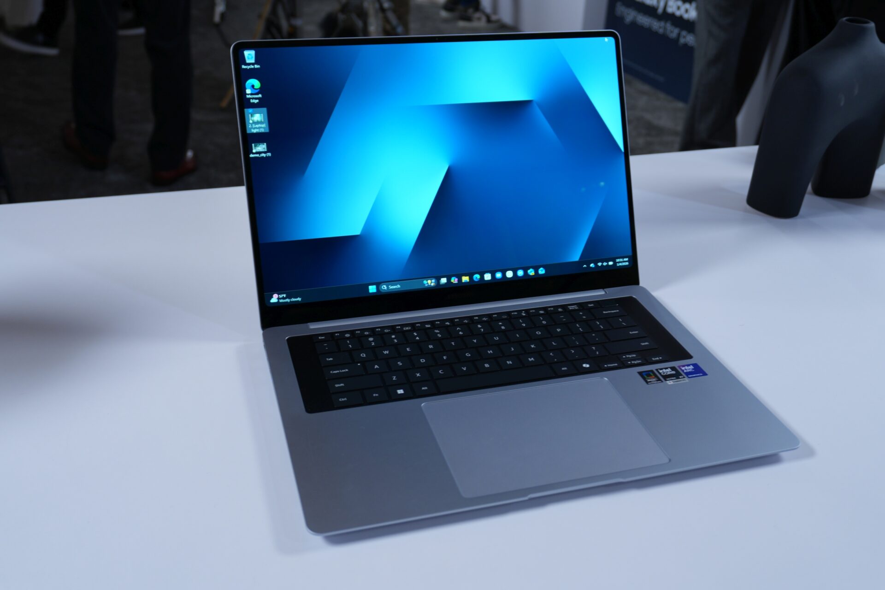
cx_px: 442
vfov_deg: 36.9
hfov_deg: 53.1
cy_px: 295
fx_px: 885
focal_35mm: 36
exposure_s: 1/25
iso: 125
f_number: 4.5
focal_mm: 24
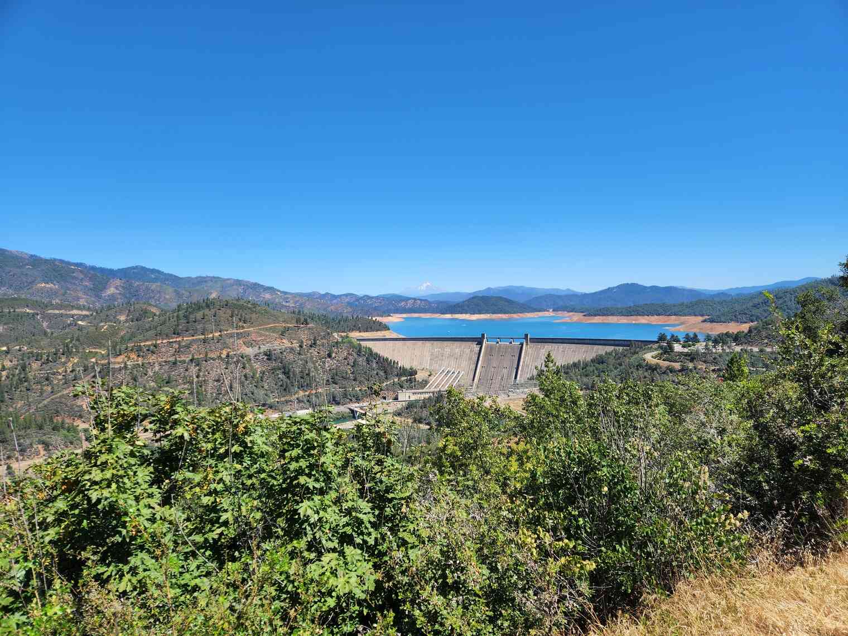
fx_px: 563
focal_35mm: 23
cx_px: 424
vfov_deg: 58.9
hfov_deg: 73.9
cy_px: 318
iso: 20
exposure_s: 1/1192
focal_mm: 5.4
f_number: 1.8
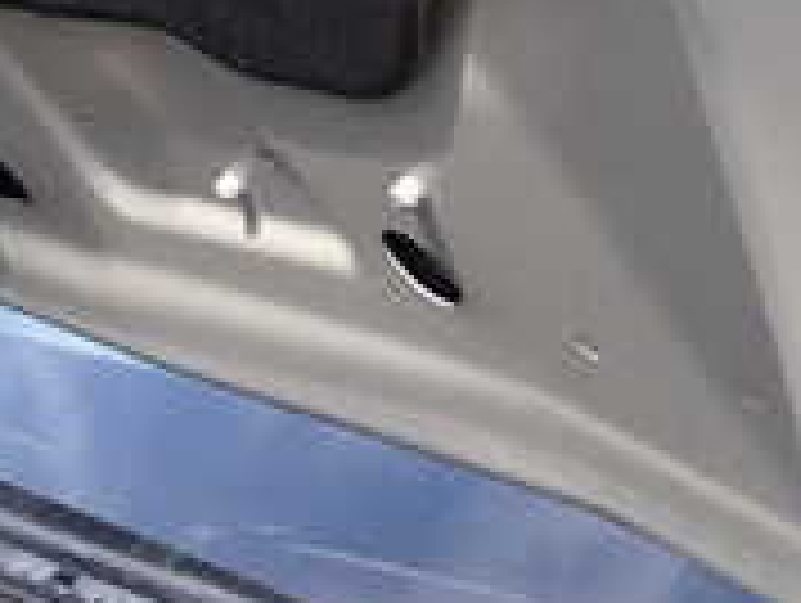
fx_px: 2340
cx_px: 364
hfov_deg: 19.4
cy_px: 706
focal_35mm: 101
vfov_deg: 14.3
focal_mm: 5.4
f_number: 3.2
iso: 100
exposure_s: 1/250
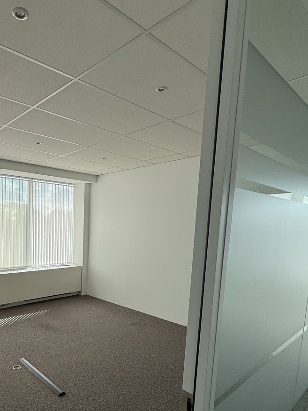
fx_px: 273
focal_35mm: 23
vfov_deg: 72.5
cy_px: 262
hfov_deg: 55.0
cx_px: 64
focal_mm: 2.22
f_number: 2.2
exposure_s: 1/99
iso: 50
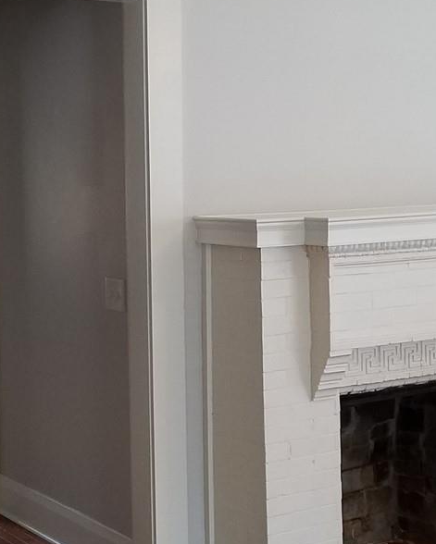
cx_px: 106
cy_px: 260
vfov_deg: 27.5
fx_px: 1112
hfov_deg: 22.0
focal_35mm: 69
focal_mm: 4.2
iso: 160
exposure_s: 1/60
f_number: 1.7
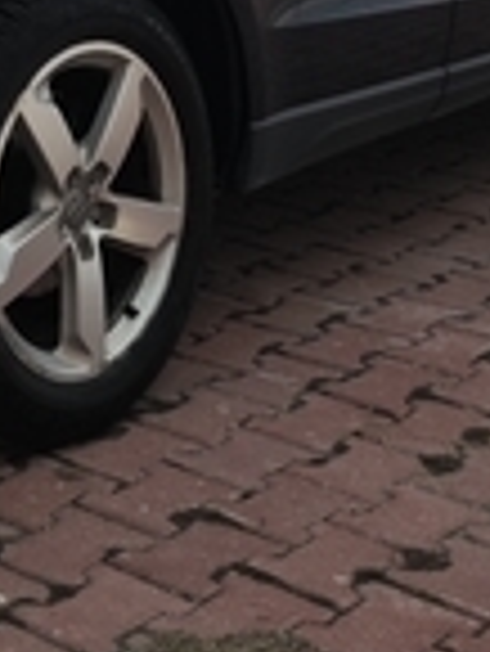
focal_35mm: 95
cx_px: -72
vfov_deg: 19.2
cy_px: -180
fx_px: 1790
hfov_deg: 15.1
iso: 50
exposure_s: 1/109
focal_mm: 8.72
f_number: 2
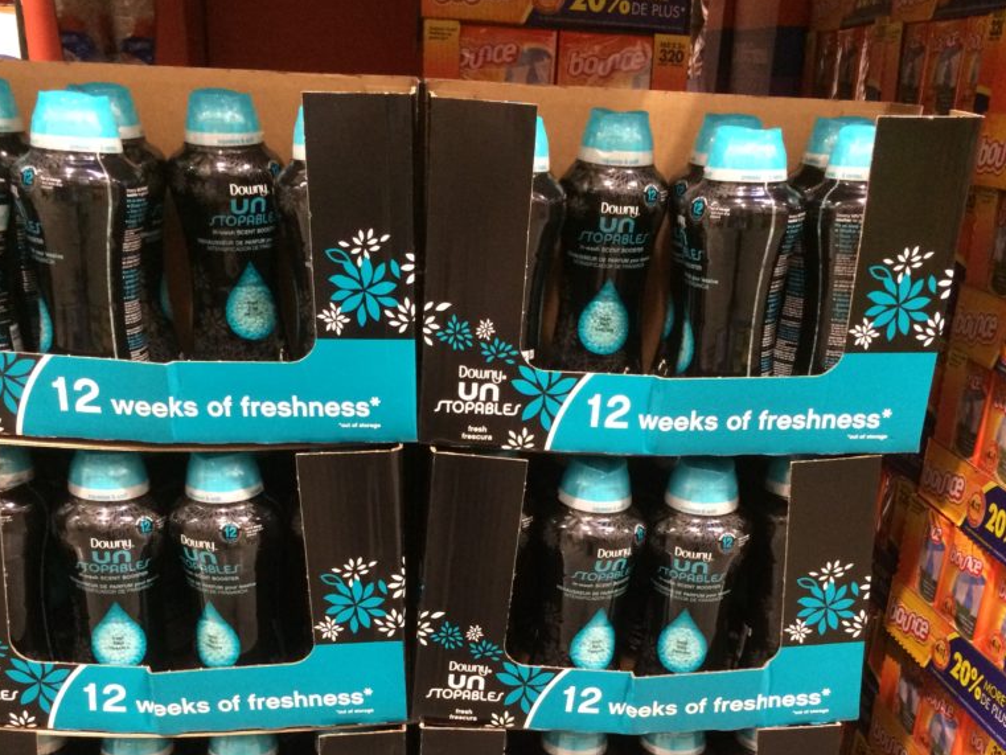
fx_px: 1134
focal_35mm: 39
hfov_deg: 47.9
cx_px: 501
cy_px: 608
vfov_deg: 35.6
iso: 320
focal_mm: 4.15
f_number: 2.2
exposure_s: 1/20
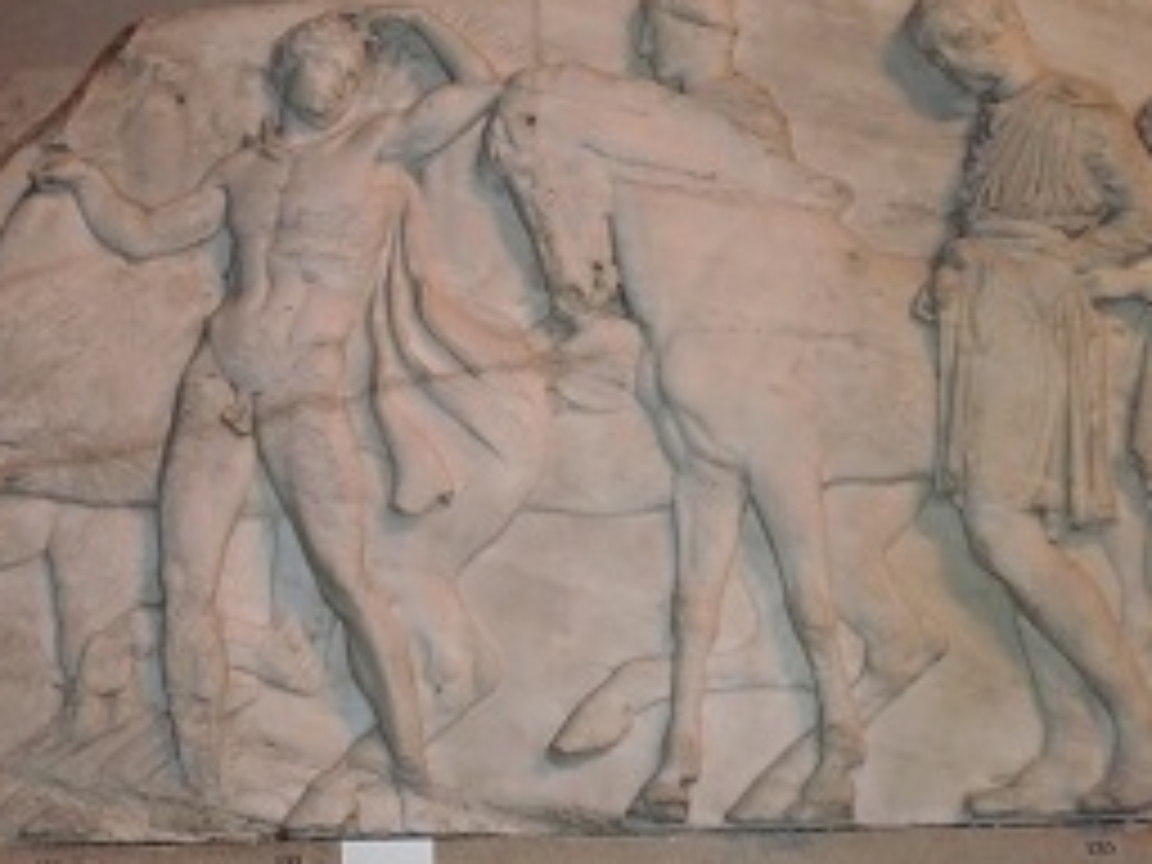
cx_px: 428
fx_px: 1731
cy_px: 362
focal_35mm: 52
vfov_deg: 28.0
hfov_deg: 36.6
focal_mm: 6.3
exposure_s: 1/60
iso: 400
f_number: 3.1
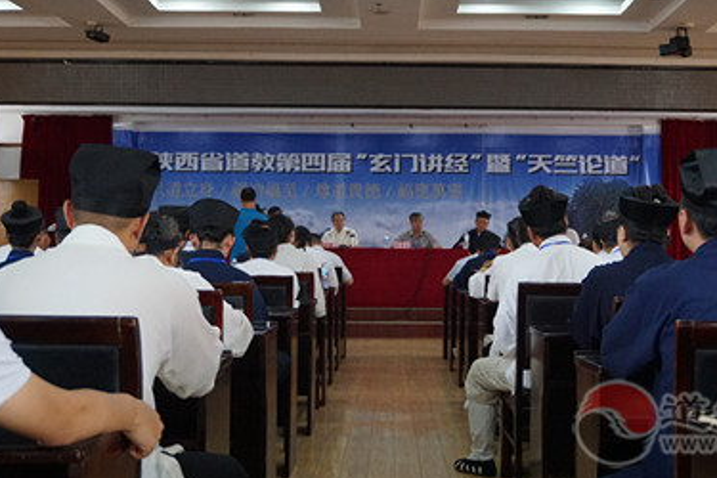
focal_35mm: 56
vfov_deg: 24.1
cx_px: 403
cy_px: 181
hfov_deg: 35.6
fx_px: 1115
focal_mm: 28
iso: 3200
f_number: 4.5
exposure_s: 1/250
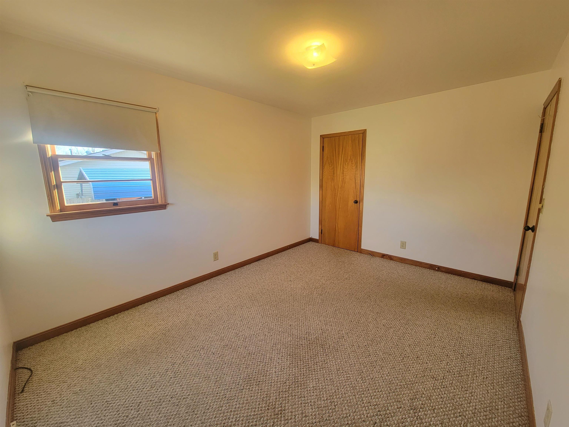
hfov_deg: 106.2
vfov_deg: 89.9
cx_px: 284
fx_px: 214
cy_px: 214
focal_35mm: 13
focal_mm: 2.2
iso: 80
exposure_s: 1/60.2
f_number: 2.2
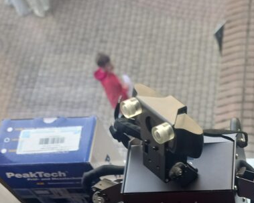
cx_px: 268
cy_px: 232
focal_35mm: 66
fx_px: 496
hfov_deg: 26.8
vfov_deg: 21.7
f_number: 2
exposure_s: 1/60
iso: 125
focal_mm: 4.6
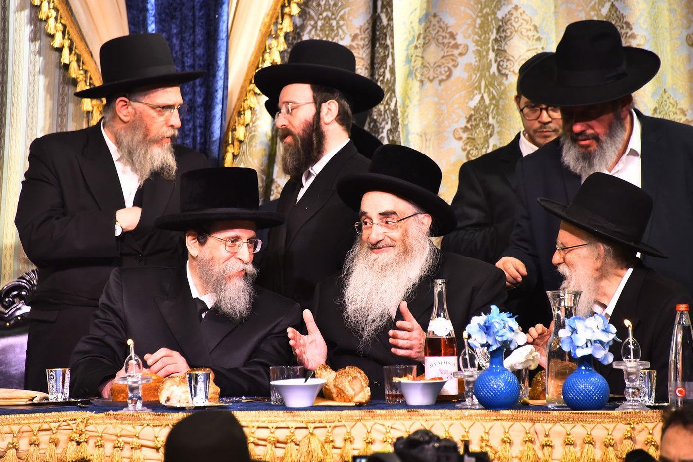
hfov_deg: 6.9
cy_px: 231
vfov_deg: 4.6
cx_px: 346
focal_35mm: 300
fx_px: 5774
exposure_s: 1/125
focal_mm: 300
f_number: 5.6
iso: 2000
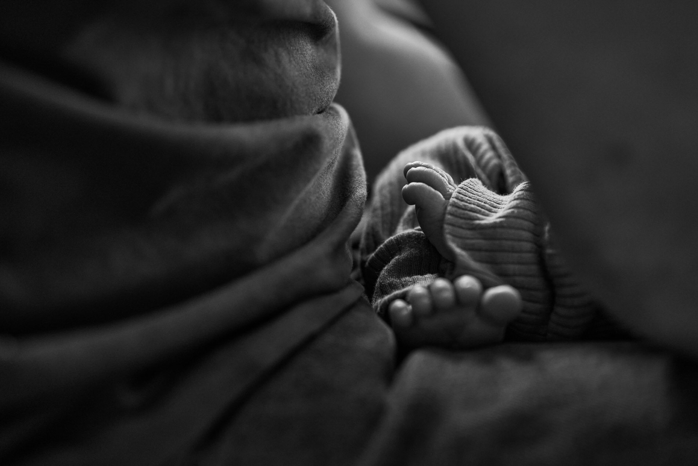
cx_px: 349
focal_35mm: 55
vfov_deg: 24.6
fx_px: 1066
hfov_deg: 36.2
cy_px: 233
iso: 800
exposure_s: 1/160
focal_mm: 55
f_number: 2.8
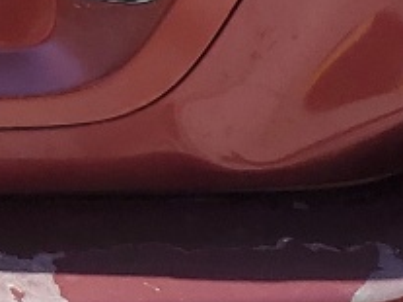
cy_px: -84
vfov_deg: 7.3
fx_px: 2339
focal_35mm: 201
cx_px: -224
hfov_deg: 9.5
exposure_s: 1/2000
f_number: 1.5
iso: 50
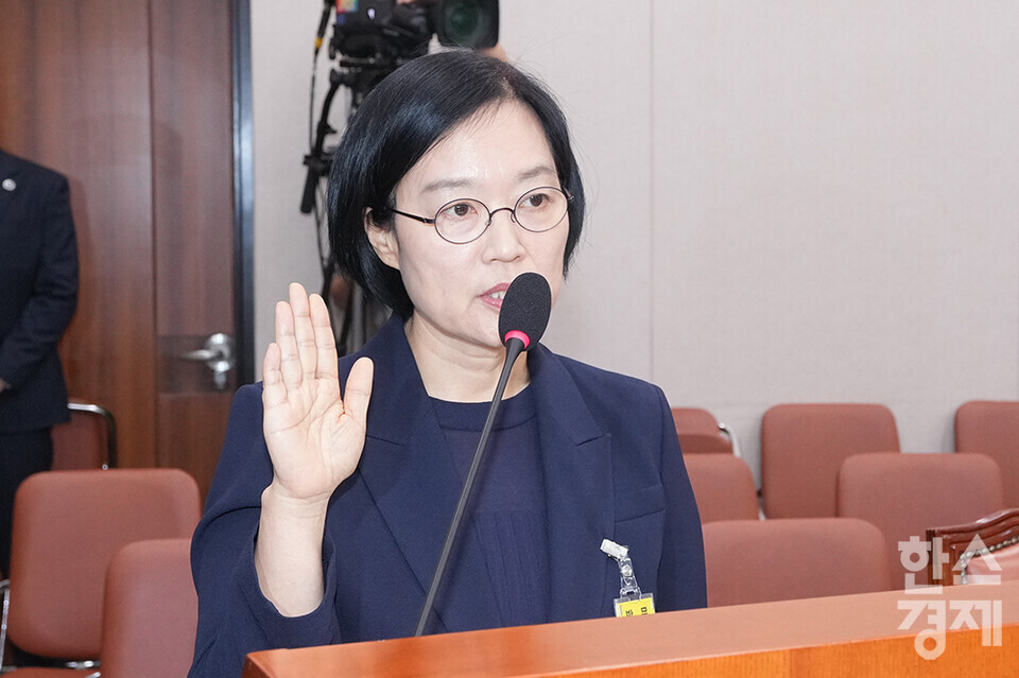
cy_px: 339
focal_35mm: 35
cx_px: 510
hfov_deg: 54.5
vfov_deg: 37.8
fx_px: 990
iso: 2500
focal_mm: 35
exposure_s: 1/125
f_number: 5.6
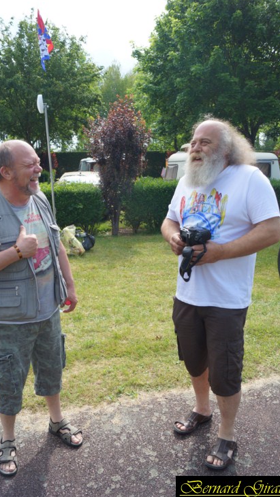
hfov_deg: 40.2
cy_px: 246
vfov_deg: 66.1
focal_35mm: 29
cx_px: 132
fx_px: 383
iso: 100
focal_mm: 18
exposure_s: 1/320
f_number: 4.5
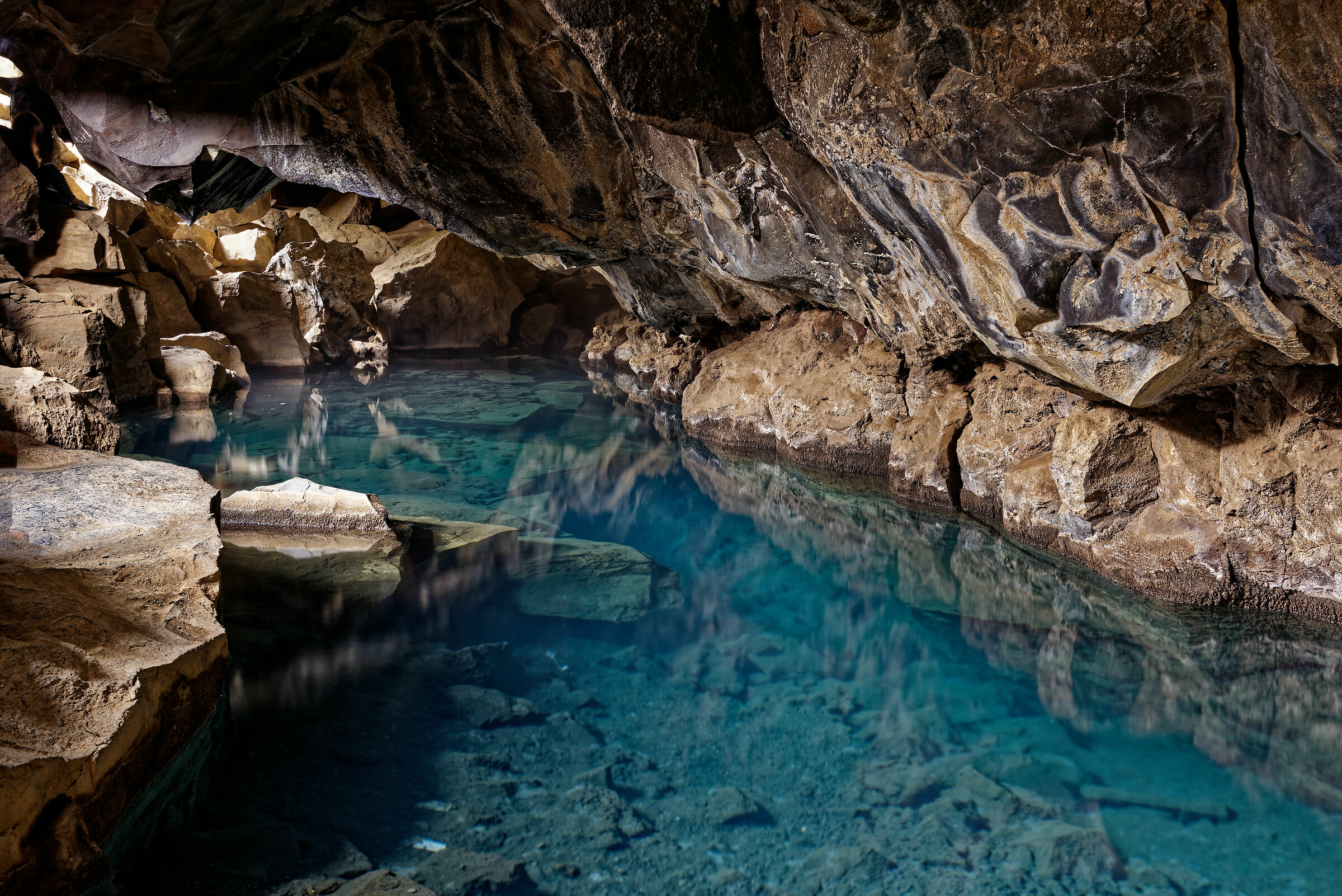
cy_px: 448
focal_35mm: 31
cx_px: 671
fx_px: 1156
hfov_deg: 60.3
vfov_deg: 42.4
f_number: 8
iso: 100
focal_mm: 31
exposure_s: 6
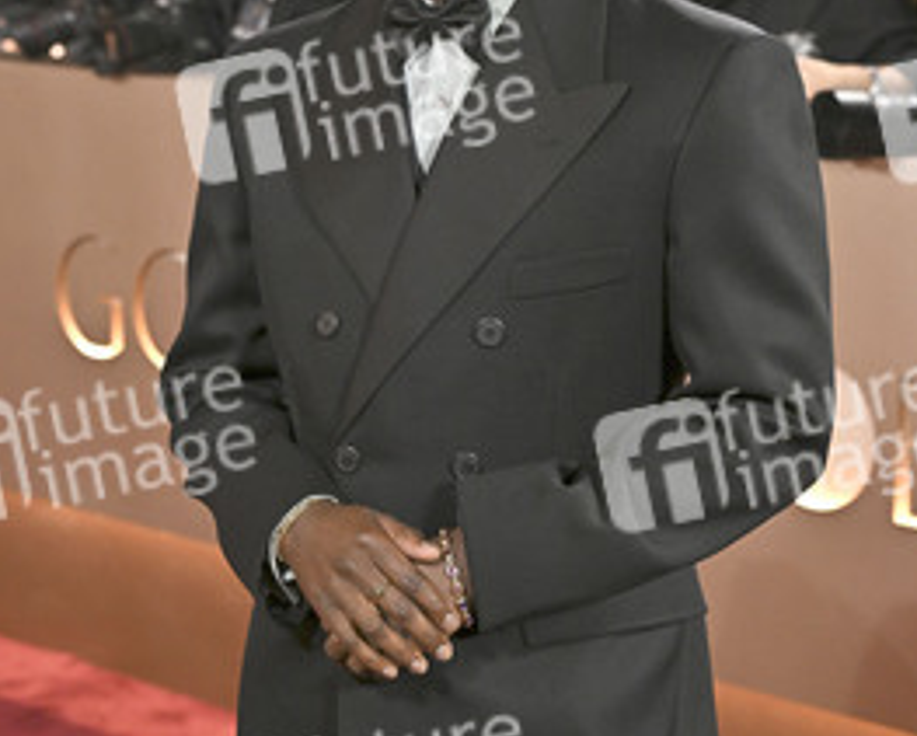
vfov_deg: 14.8
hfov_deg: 18.4
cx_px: 457
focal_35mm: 104
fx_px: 2826
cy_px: 276
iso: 2500
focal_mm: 73
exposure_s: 1/320
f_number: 5
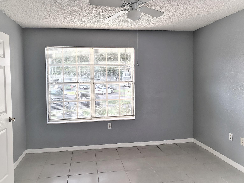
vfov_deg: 51.4
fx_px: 190
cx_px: 120
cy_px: 89
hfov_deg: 65.3
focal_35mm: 27
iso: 100
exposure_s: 1/39
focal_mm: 4.3
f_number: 2.4
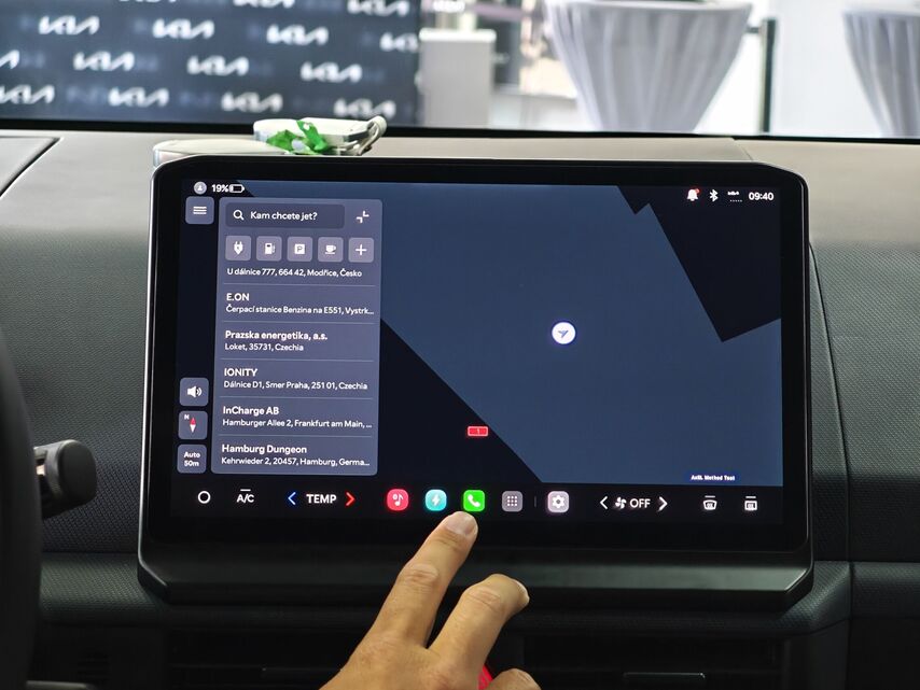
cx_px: 460
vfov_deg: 19.6
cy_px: 345
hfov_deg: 26.0
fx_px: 1994
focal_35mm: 75
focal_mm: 12.28
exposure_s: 1/50
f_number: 1.8
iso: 2000
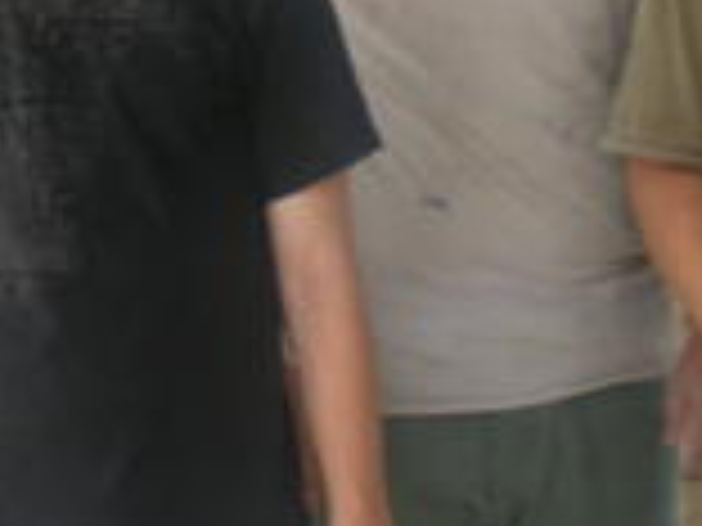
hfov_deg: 12.6
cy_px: 157
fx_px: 3164
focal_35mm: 156
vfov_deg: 9.5
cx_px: 140
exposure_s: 1/182
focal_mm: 6.3
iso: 64
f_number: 3.1
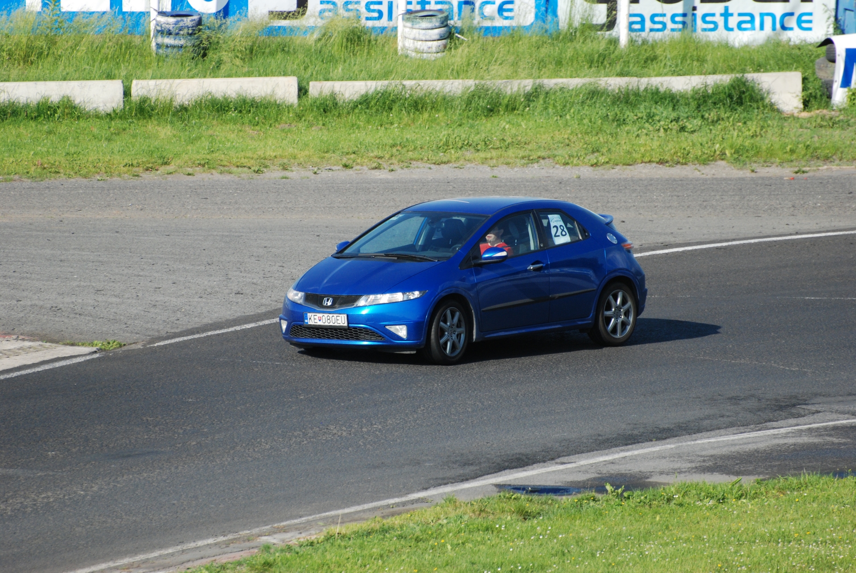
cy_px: 286
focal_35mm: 450
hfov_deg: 4.6
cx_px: 428
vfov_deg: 3.1
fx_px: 10712
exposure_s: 1/1000
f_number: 5.6
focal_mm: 300
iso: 400
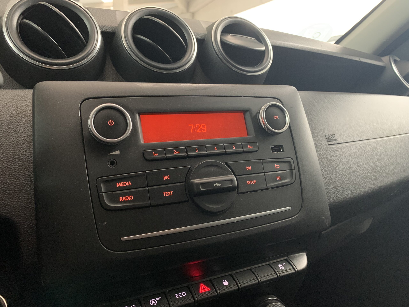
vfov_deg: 53.1
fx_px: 307
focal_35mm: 26
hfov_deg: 67.3
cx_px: 204
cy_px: 154
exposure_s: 1/30
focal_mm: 4.25
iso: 500
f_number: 1.8
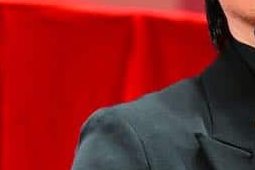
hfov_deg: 3.8
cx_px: 337
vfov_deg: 2.5
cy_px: 133
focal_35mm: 541
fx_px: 3832
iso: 1600
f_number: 6.3
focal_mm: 115
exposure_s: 1/200
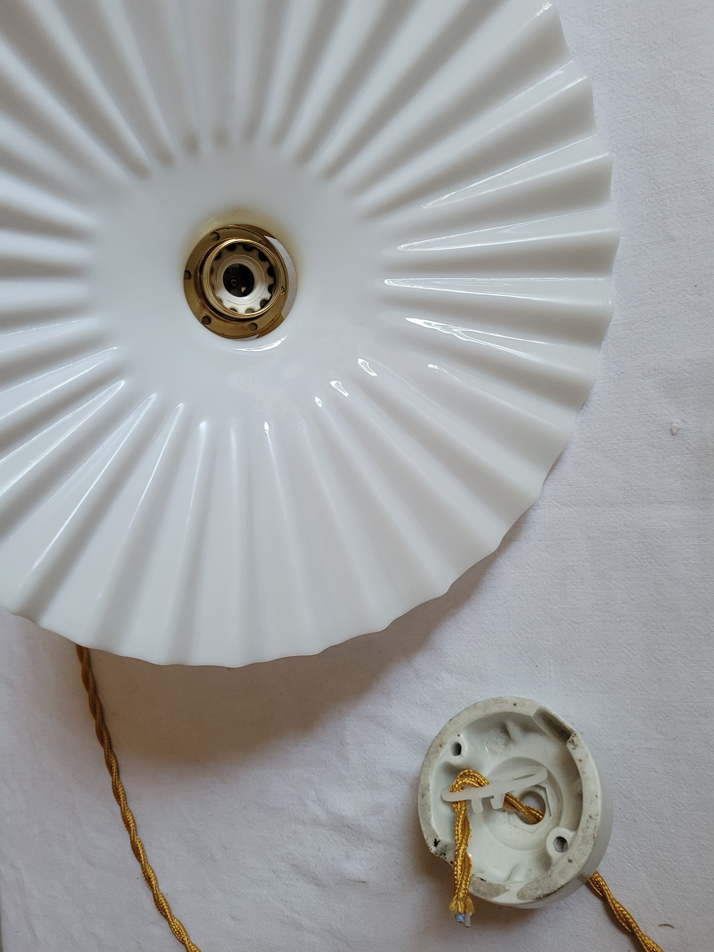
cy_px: 476
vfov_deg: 67.3
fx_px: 715
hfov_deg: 53.1
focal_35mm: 26
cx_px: 357
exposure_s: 1/50
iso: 500
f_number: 1.8
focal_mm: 5.4
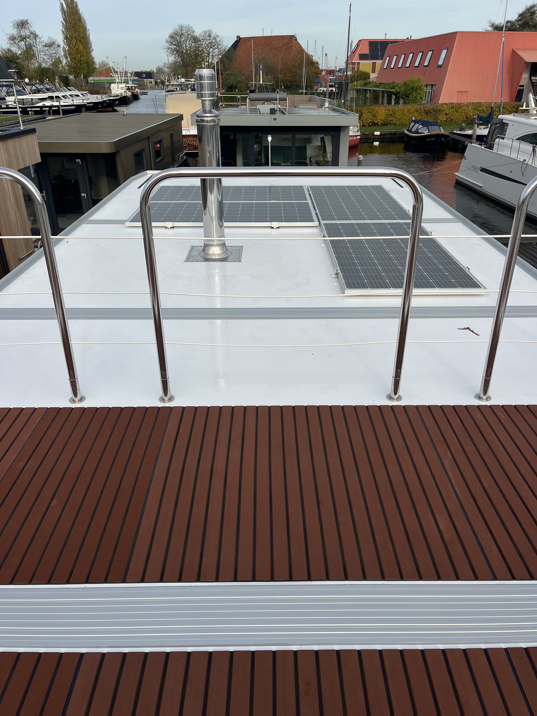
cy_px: 358
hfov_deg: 53.1
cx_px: 268
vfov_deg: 67.3
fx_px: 538
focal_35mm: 26
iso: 50
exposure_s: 1/2463
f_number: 1.6
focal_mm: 5.1
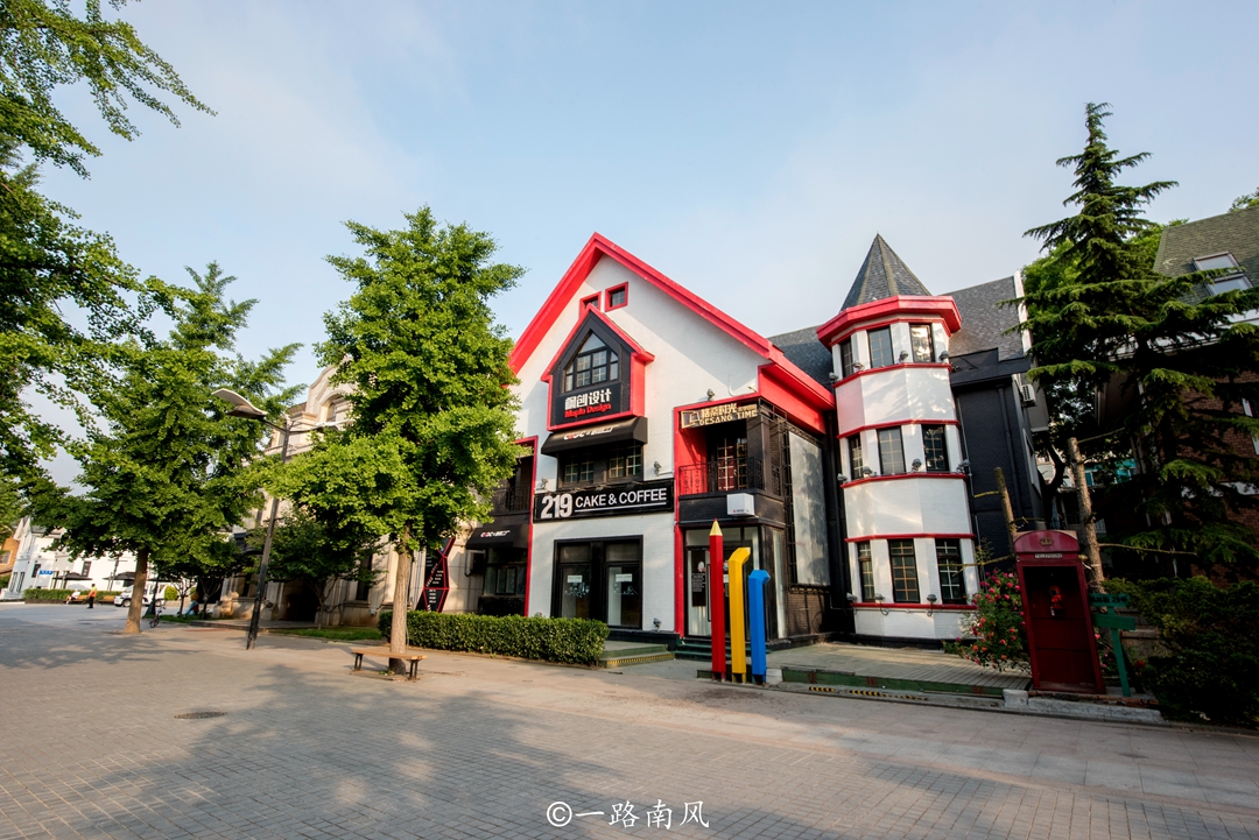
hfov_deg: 90.0
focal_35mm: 18
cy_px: 420
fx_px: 630
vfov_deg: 67.4
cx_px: 630
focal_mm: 18
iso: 320
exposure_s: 1/100
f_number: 14
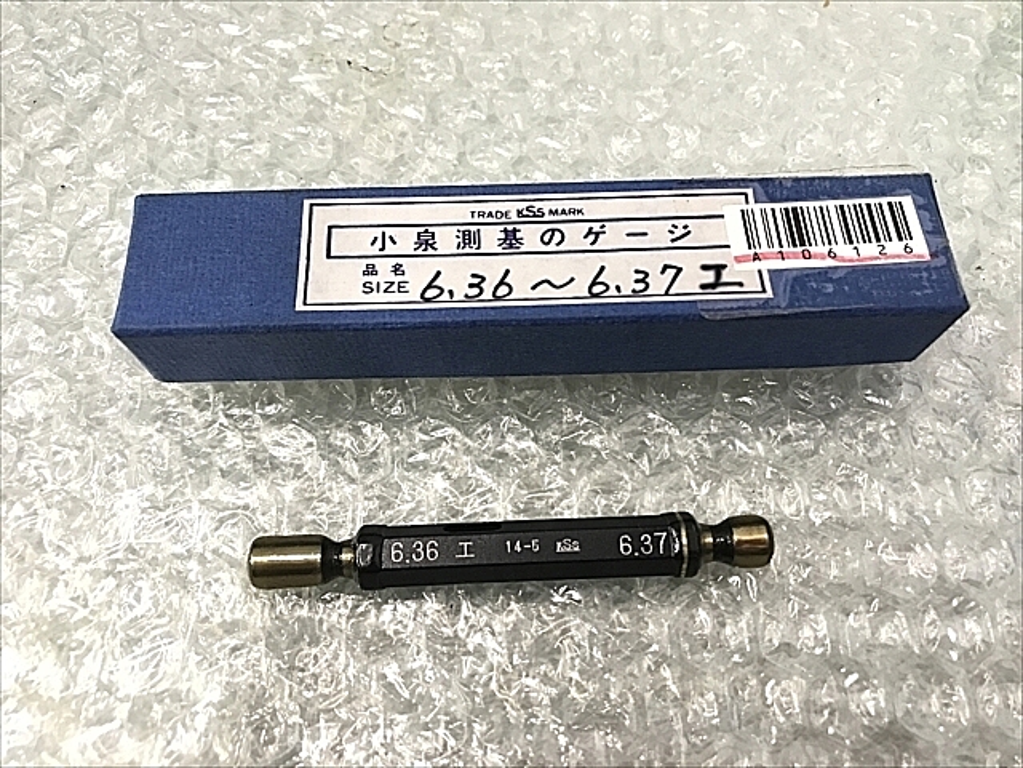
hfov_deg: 63.4
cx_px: 512
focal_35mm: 28
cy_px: 384
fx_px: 827
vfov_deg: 49.7
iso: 40
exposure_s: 1/15
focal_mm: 3.99
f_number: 1.8
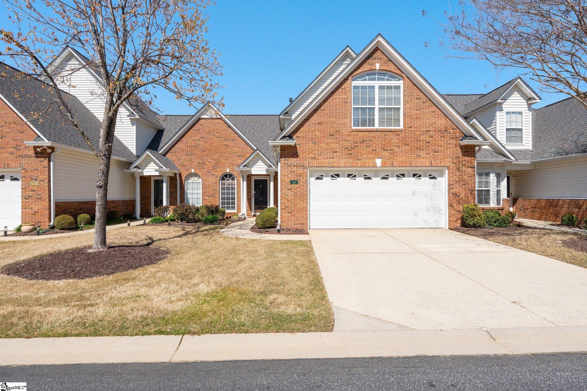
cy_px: 196
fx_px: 318
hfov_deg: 85.4
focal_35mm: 20
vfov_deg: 63.2
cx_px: 294
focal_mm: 19.5
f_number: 9
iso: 250
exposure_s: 1/1000
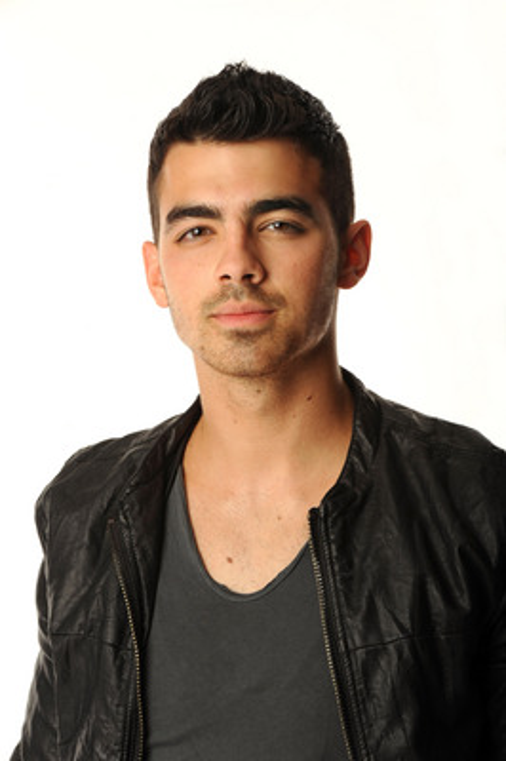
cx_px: 253
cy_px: 380
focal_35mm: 195
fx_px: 4118
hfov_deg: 7.0
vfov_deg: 10.6
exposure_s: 1/250
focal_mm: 195
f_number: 16
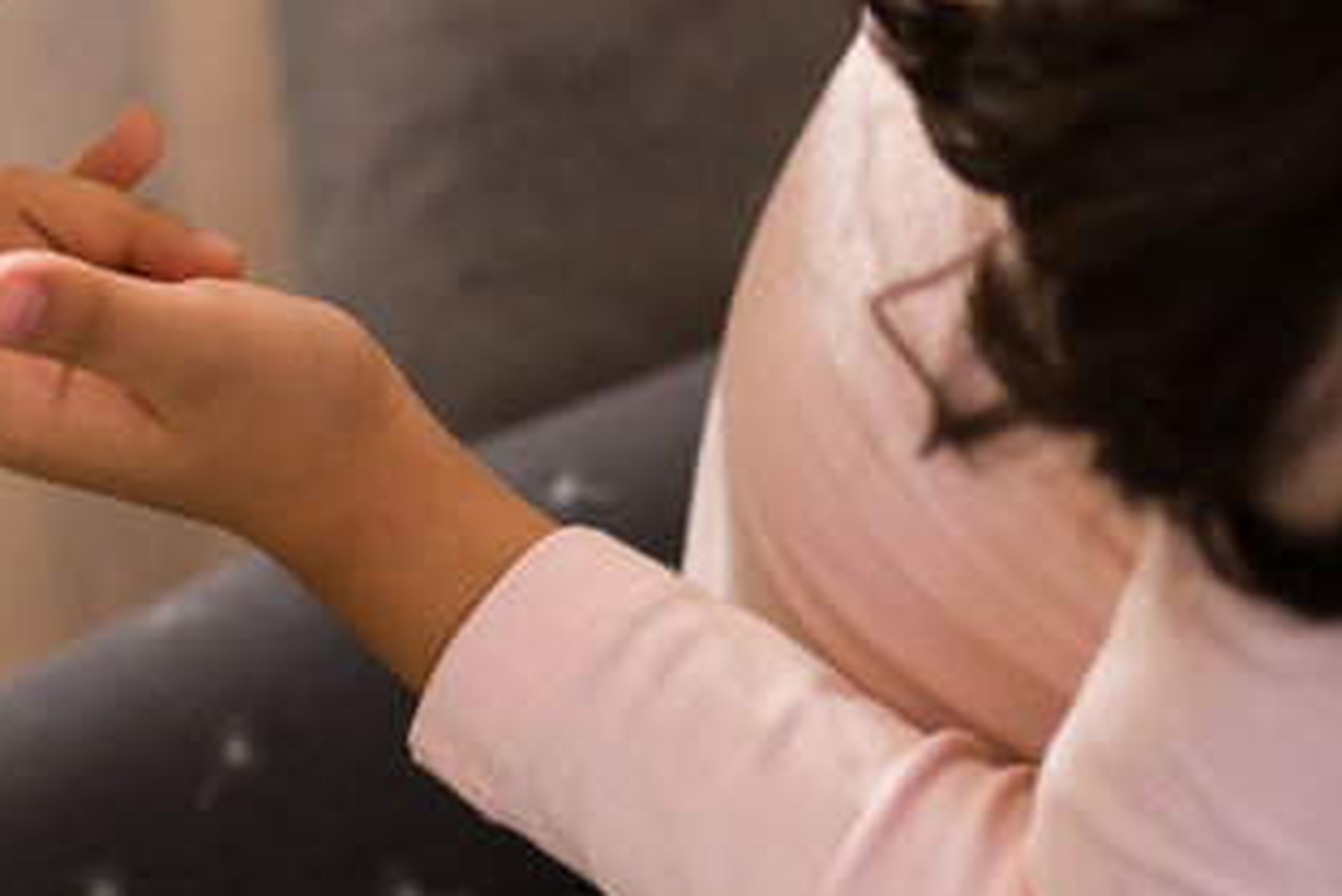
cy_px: 124
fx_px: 4997
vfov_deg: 10.2
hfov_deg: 15.2
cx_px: 356
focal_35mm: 134
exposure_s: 1/160
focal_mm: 35
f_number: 1.8
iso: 400
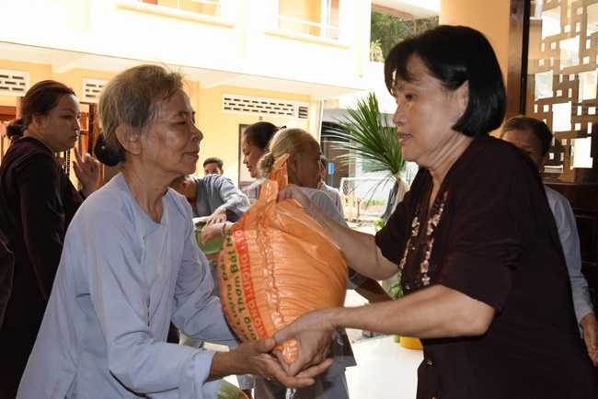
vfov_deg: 35.1
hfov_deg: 50.7
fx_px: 631
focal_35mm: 38
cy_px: 200
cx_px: 299
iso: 720
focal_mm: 38
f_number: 6.3
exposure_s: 1/100
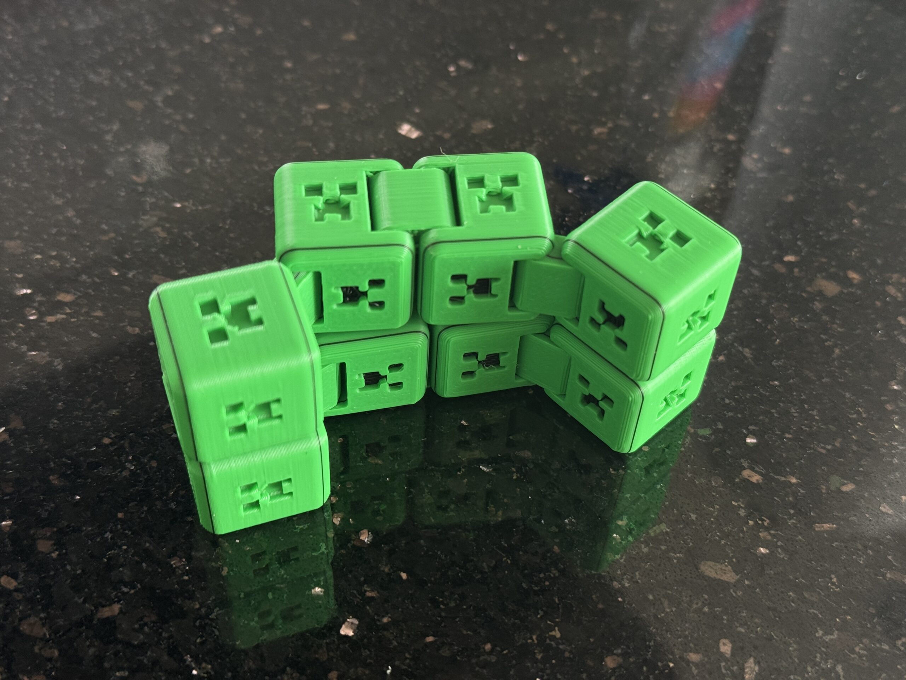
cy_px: 340
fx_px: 1256
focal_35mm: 48
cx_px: 453
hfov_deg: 39.7
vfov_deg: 30.3
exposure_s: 1/71
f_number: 1.78
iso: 100
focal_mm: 6.76
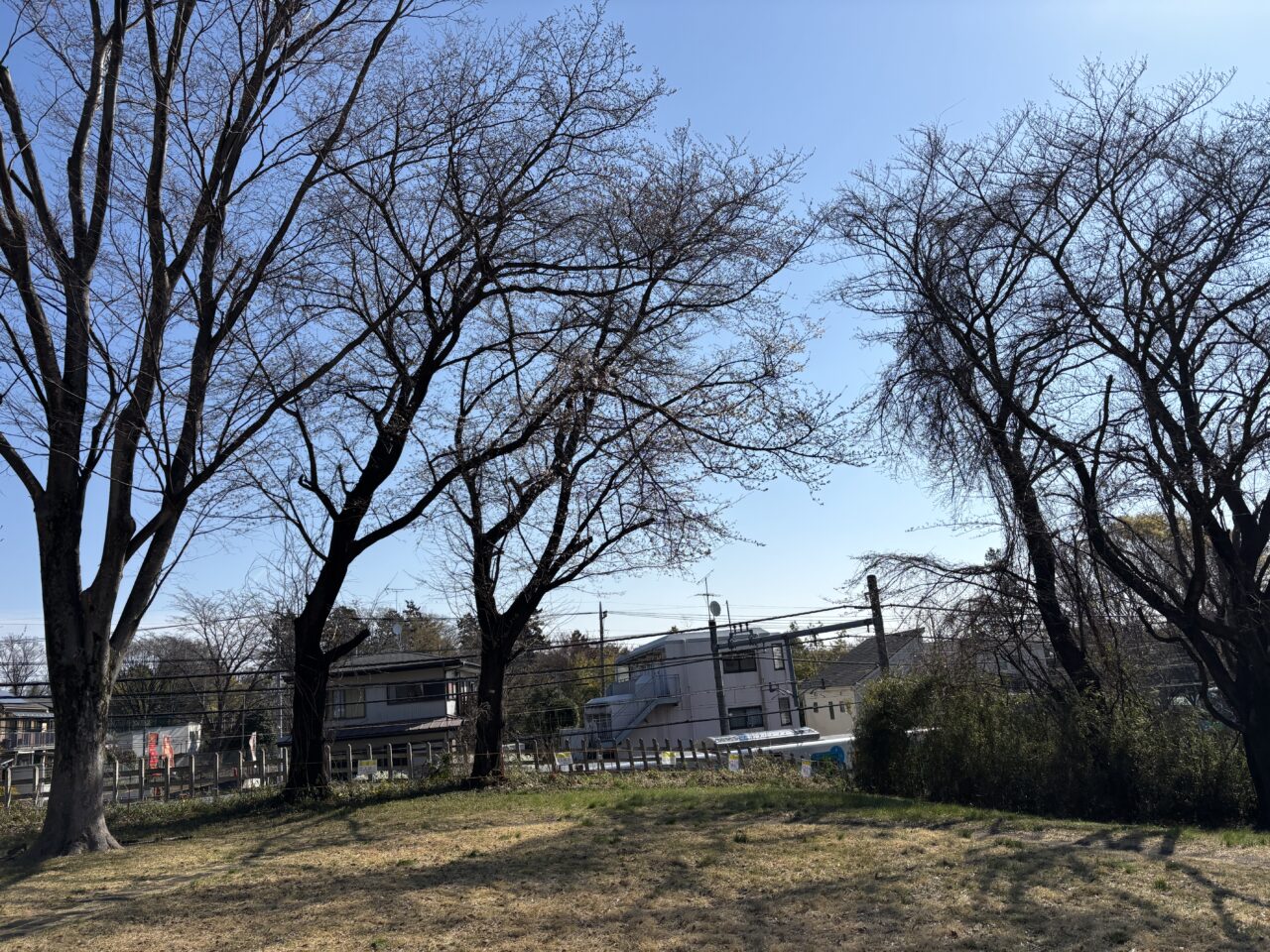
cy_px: 476
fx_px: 954
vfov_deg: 53.1
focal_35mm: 26
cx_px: 635
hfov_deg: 67.3
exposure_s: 1/5618
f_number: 1.6
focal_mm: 5.96
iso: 50
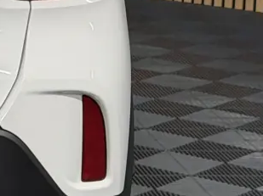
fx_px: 1700
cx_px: -278
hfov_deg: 8.4
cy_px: 36
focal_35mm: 224
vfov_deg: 6.6
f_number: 1.78
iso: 80
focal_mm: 6.76
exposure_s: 1/100
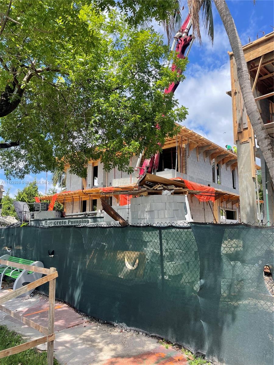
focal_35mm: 26
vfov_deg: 67.3
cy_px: 182
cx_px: 137
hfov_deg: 53.1
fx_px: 274
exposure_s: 1/1276
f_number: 1.6
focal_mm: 4.2
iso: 32
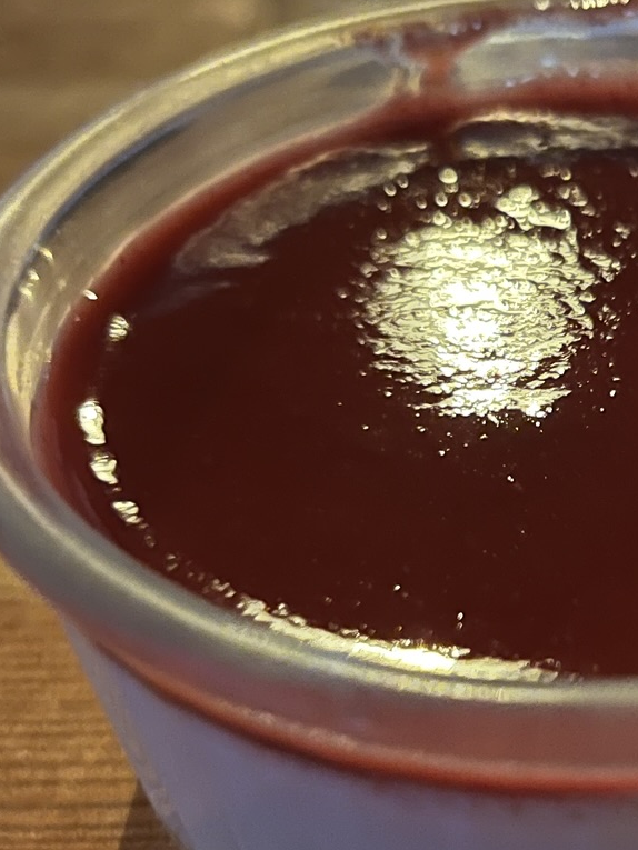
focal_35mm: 68
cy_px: 558
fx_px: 1671
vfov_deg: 28.4
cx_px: 614
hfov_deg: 21.0
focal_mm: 5.1
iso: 640
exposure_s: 1/13
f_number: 1.6
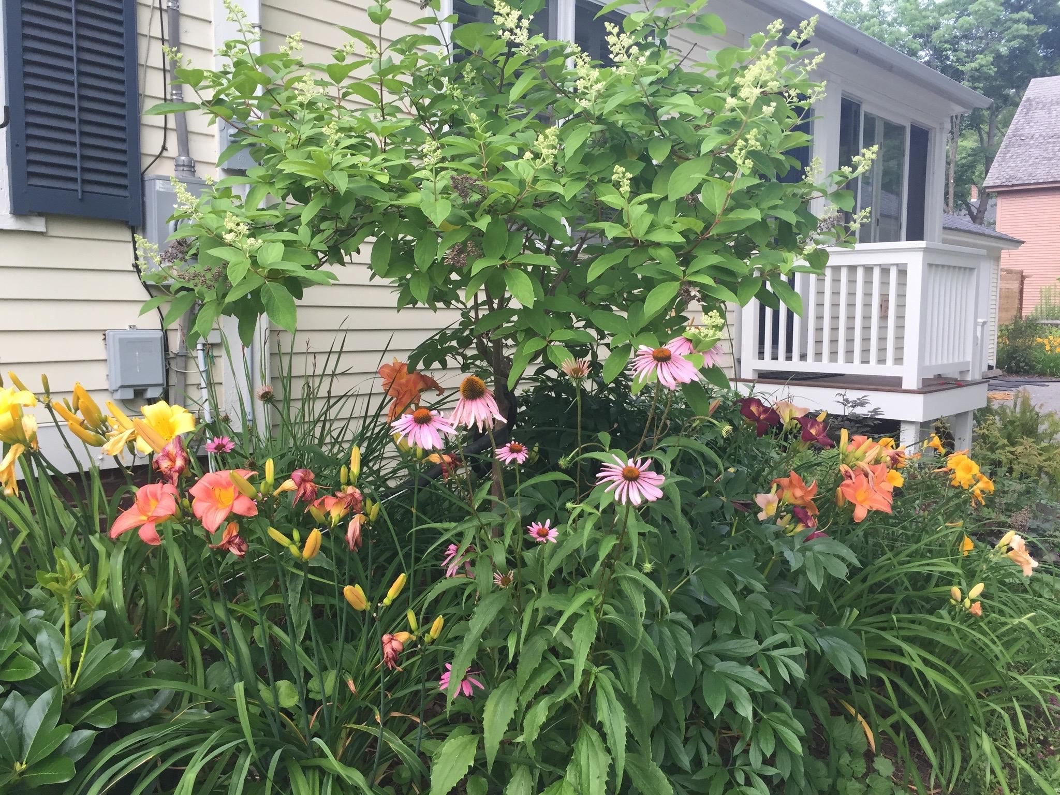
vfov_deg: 48.2
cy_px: 398
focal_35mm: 29
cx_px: 530
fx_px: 888
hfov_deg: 61.7
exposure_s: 1/40
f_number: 2.2
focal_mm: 4.15
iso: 32
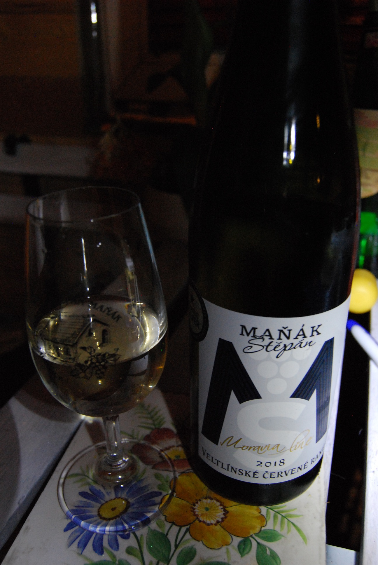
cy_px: 282
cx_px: 189
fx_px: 518
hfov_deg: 40.1
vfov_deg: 57.2
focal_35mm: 33
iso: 1600
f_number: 5.6
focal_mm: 22
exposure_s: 1/15
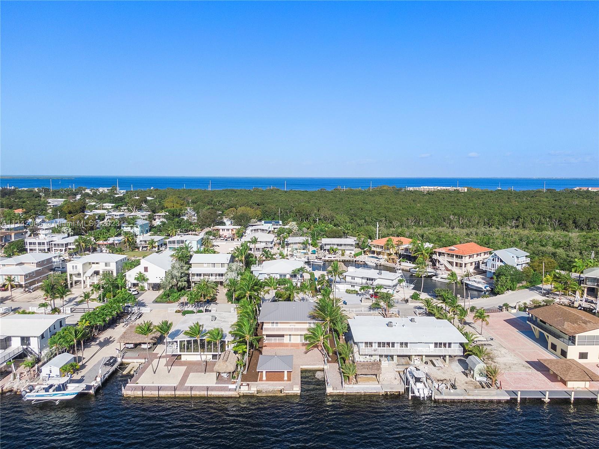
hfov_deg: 71.6
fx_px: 415
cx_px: 300
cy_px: 224
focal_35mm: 24
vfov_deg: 56.8
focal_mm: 4.39
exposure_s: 1/1600
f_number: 2.8
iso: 100
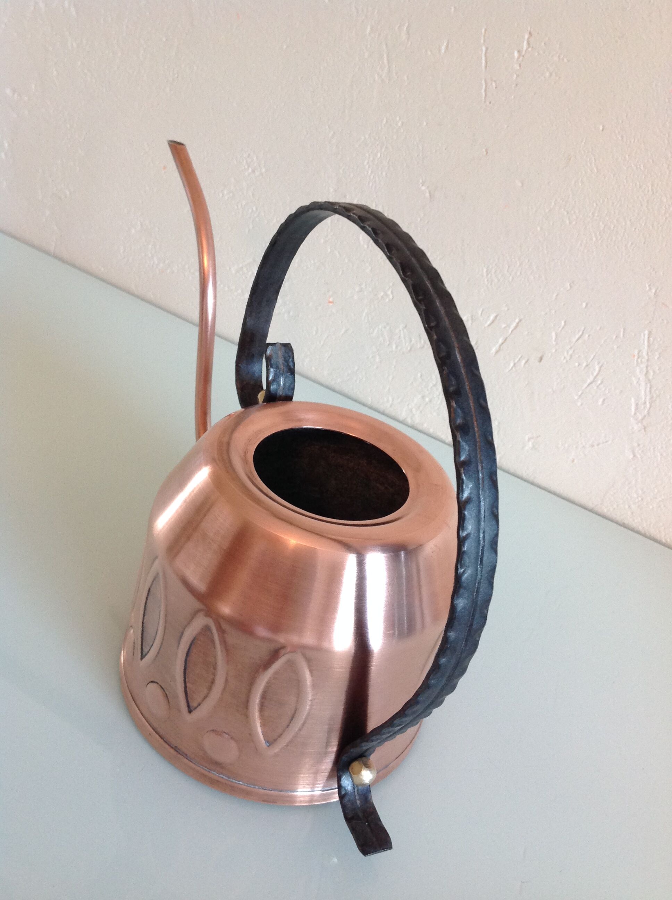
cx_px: 336
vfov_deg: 52.7
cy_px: 450
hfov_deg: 40.6
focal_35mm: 35
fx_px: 908
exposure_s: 1/15
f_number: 2.4
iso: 125
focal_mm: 4.28
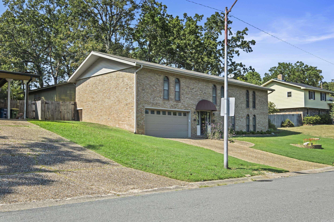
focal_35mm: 33
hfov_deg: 57.2
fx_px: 306
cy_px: 111
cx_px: 167
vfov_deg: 40.0
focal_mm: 21.9
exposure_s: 1/30
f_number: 8
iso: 200
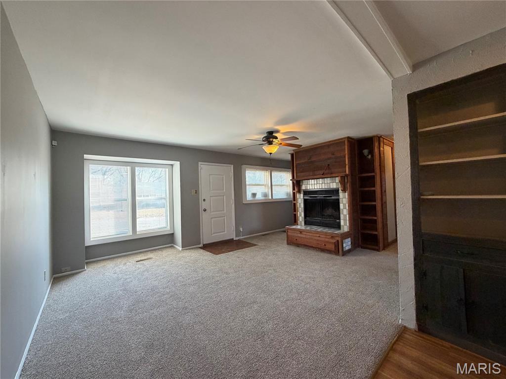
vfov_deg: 85.7
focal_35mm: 14
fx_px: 205
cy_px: 190
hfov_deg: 102.1
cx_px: 253
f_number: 2.2
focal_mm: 2.22
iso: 320
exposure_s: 1/120
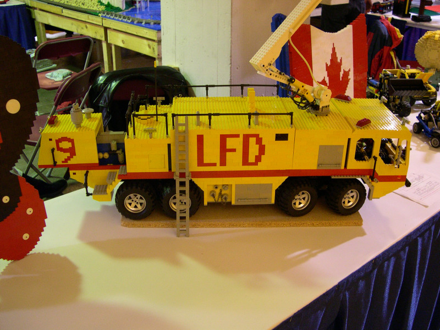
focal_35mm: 38
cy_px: 165
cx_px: 220
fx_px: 483
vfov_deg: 37.7
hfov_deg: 49.0
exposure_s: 1/11.7
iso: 400
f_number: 2.8
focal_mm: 8
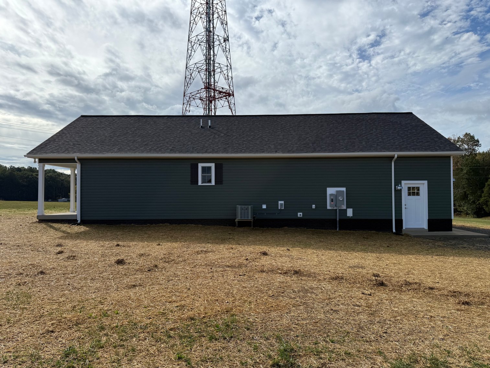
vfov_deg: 56.8
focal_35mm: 24
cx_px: 245
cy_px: 184
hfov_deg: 71.6
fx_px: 340
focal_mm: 6.76
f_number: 1.78
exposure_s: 1/6173
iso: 80
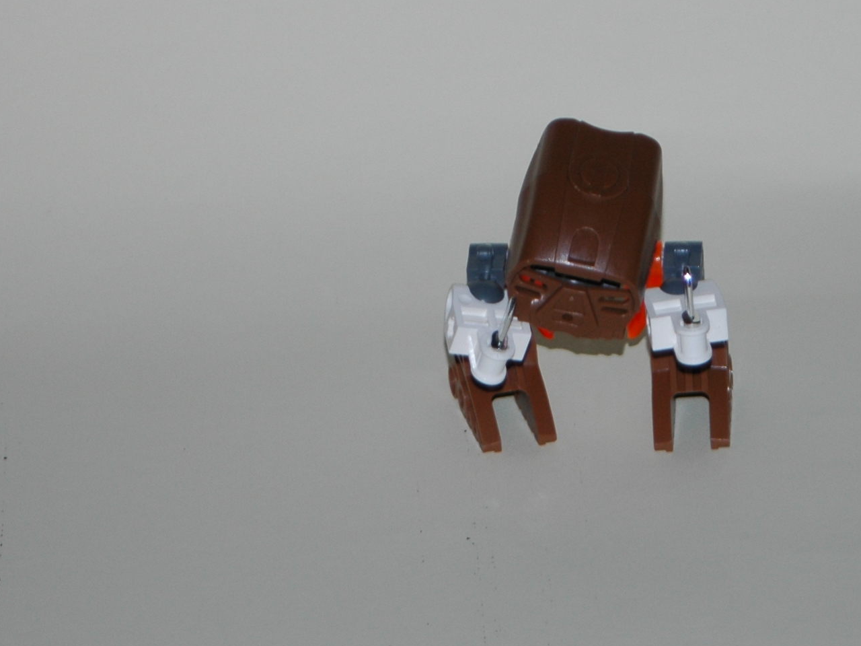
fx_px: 6741
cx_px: 552
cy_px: 240
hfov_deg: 7.3
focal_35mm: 271
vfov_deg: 5.5
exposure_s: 1/125
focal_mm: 80
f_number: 5.6
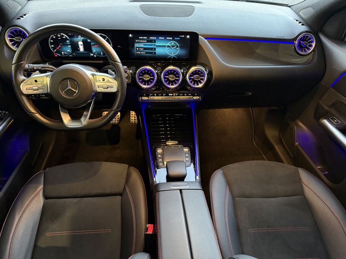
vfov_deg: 56.8
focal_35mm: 24
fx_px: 240
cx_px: 173
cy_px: 130
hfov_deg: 71.6
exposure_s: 1/30
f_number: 1.78
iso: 800
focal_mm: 6.76
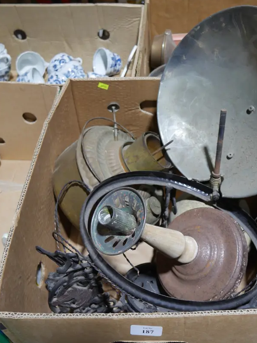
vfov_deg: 51.3
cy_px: 172
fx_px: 356
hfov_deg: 39.4
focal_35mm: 36
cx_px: 163
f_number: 3.5
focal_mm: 14
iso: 250
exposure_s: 1/60
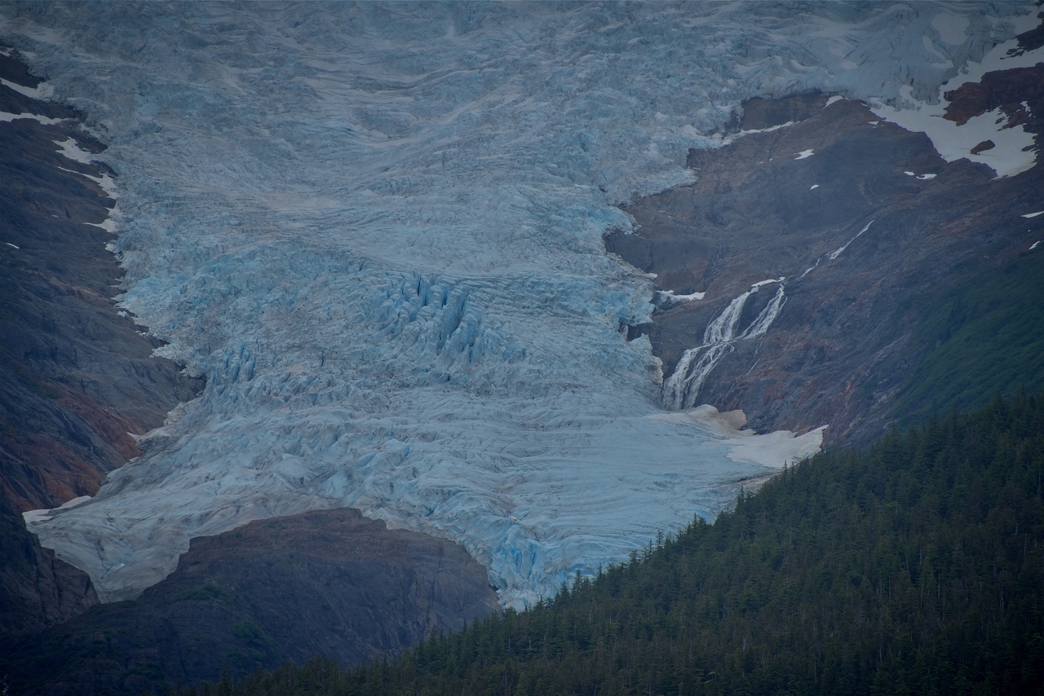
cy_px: 348
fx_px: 8701
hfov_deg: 6.9
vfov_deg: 4.6
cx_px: 522
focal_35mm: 300
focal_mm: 300
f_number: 7.1
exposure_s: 1/640
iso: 100
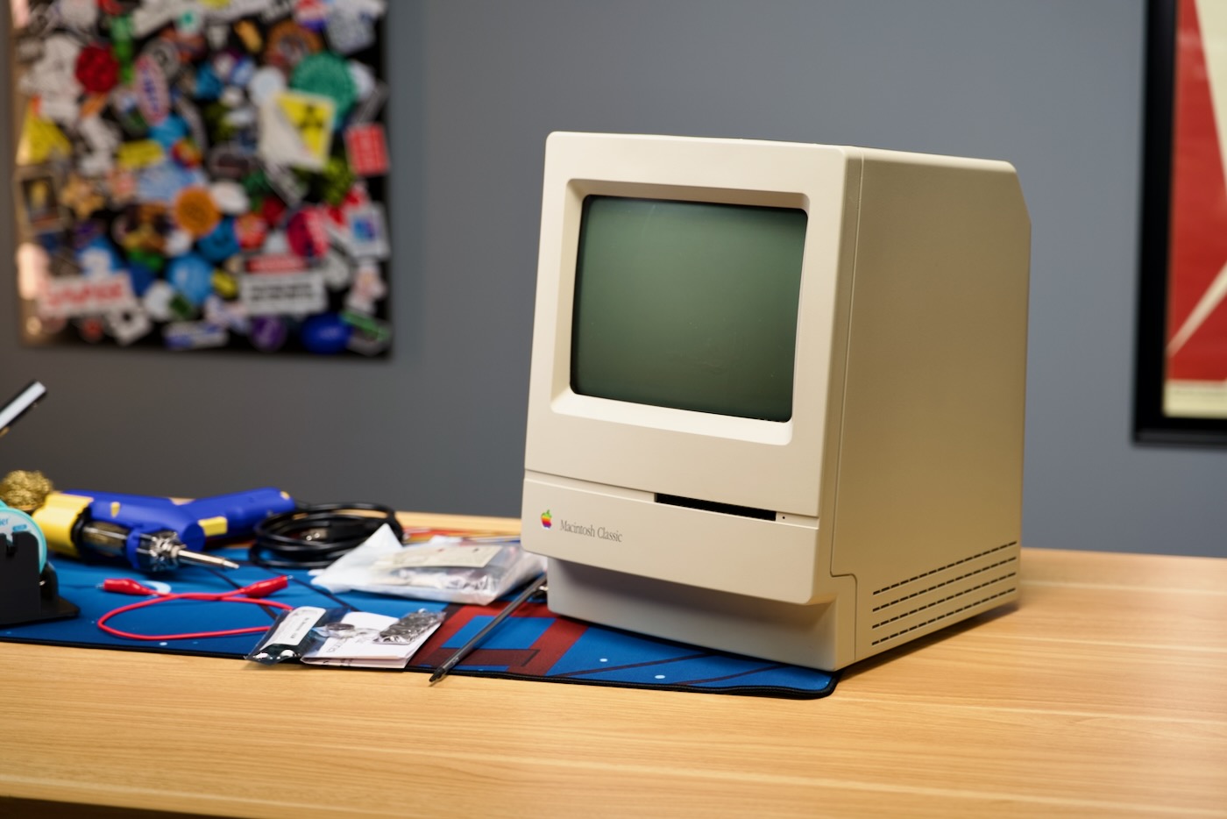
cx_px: 614
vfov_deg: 19.5
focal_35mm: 70
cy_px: 410
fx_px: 2386
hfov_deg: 28.8
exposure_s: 1/60
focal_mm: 70
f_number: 4
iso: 400
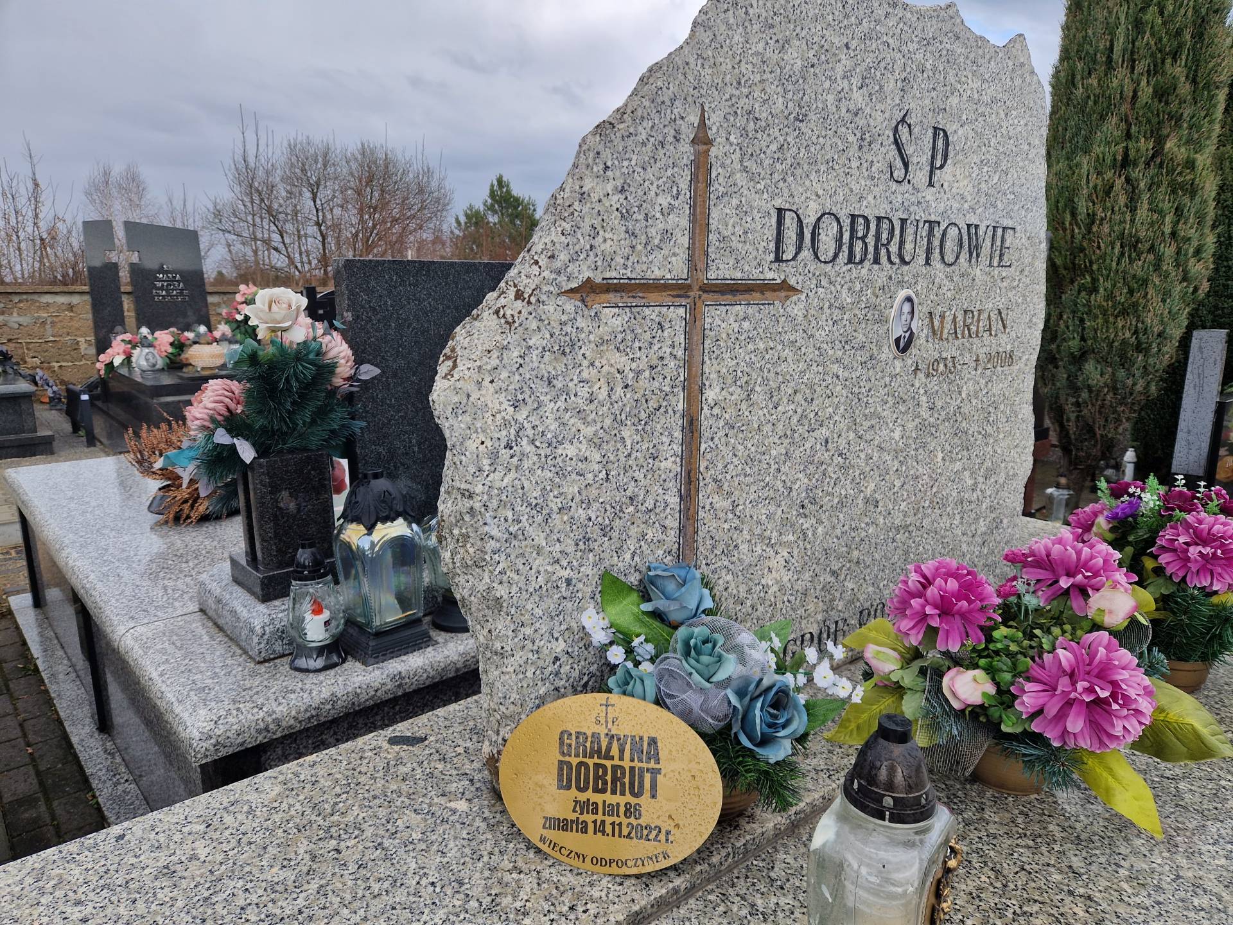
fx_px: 819
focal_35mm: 23
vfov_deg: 58.9
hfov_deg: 73.9
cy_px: 462
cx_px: 616
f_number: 1.8
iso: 50
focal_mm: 5.4
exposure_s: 1/357
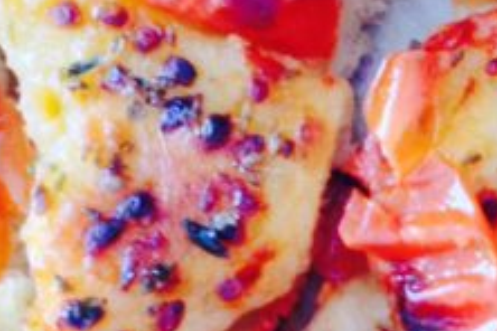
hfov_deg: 15.4
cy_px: 266
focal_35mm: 131
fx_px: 1808
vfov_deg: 10.4
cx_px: 475
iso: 160
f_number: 2.4
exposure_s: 1/20
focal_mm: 4.28
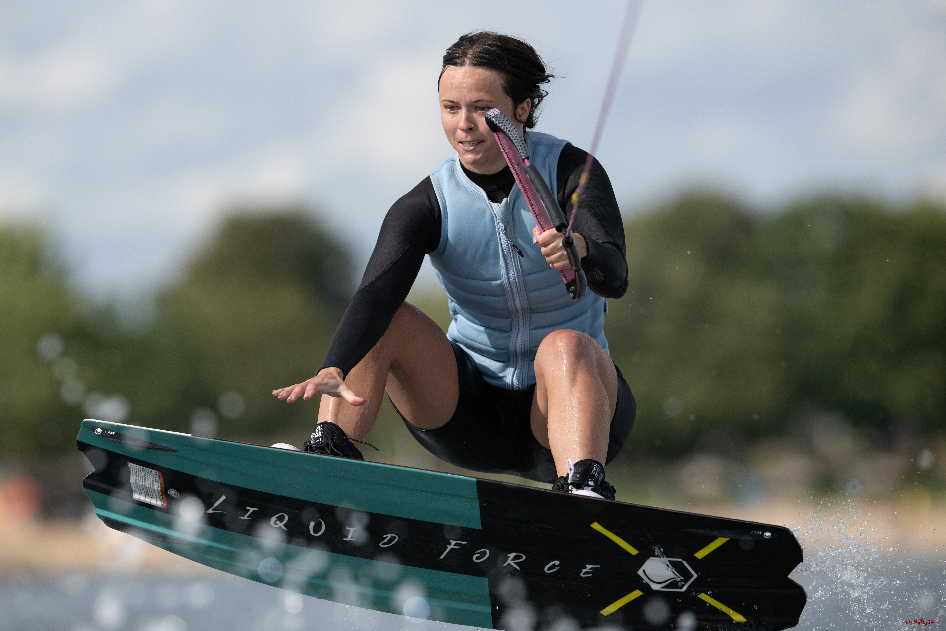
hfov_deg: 5.2
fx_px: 10510
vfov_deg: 3.4
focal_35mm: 400
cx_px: 473
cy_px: 316
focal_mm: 400
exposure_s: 1/3200
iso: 320
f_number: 5
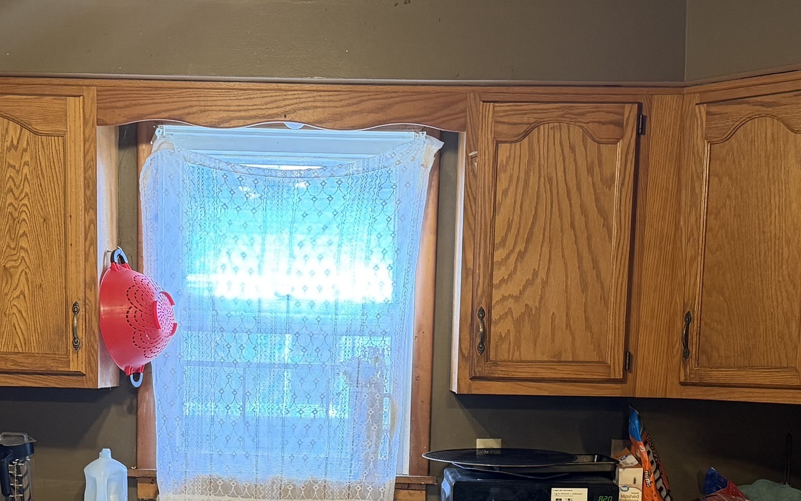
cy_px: 499
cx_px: 324
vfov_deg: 20.6
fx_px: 1332
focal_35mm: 61
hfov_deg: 33.4
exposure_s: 1/60
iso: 320
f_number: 1.78
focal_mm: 6.76
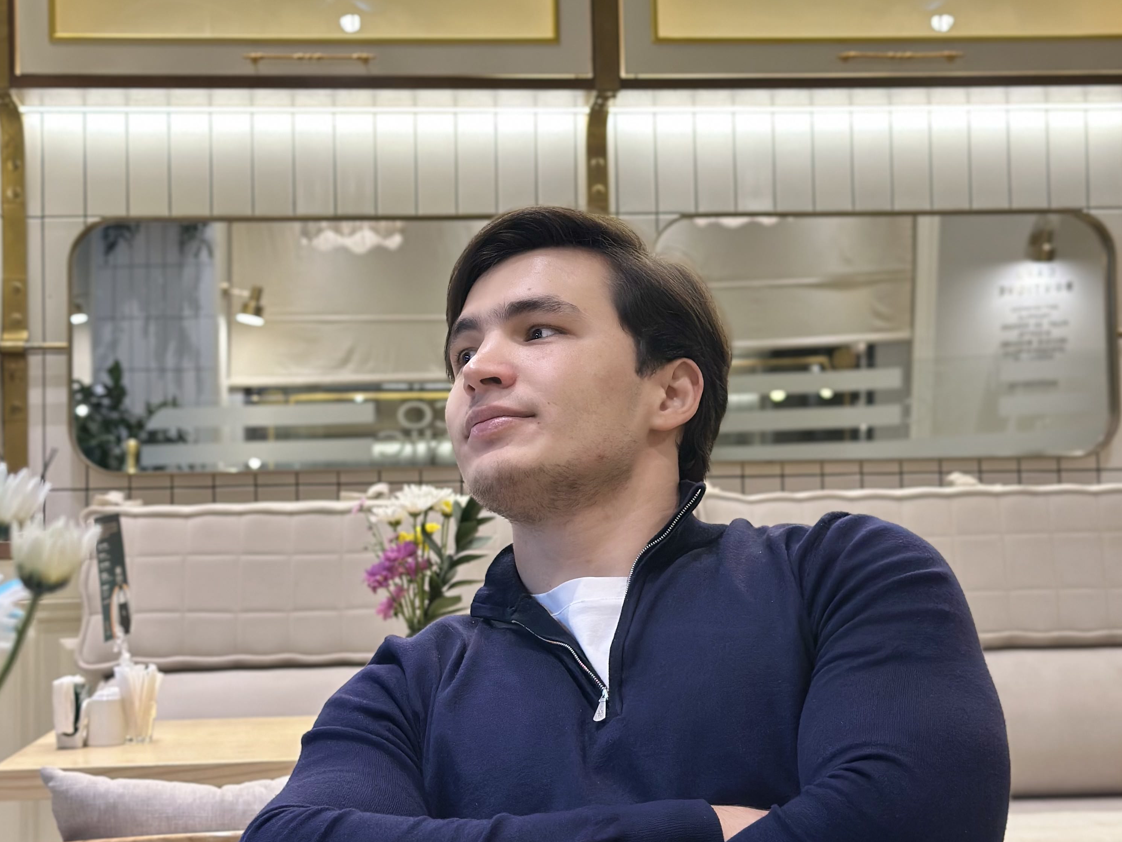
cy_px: 349
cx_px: 554
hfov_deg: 29.8
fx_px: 2107
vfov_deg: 22.6
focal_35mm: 65
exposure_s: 1/50
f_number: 1.78
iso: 100
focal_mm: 6.86
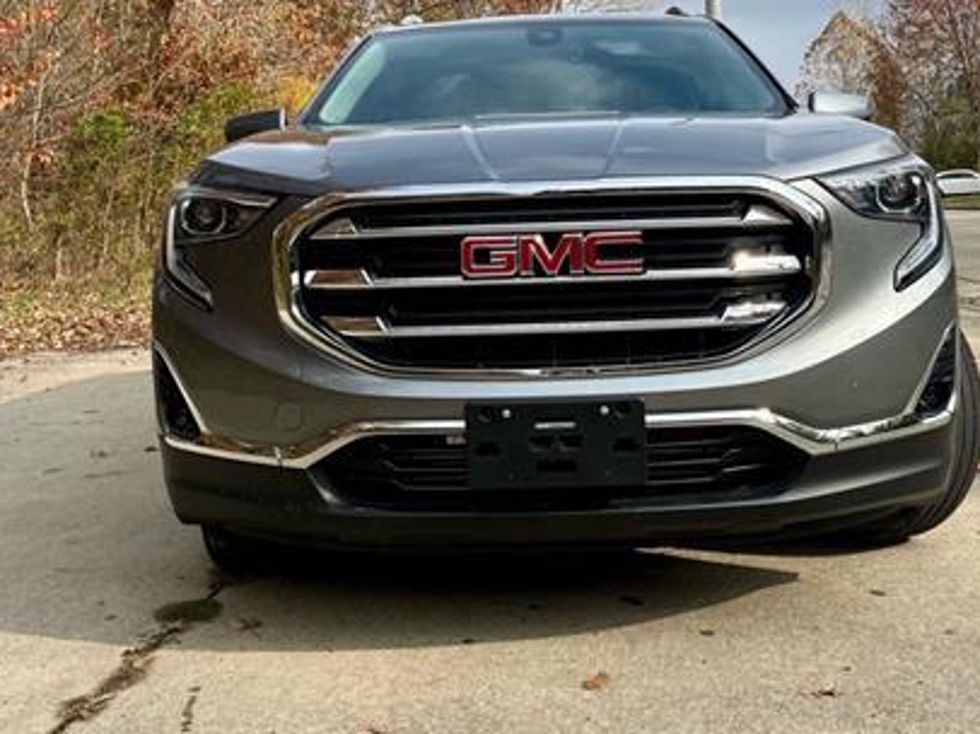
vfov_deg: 34.8
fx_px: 1160
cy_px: 251
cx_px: 548
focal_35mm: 41
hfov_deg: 45.7
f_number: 1.6
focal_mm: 5.1
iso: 50
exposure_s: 1/2463
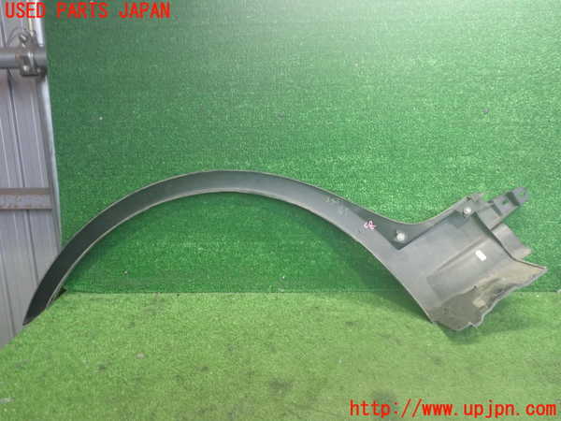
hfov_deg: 60.0
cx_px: 280
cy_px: 210
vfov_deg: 46.8
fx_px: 486
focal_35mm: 30
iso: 500
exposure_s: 1/30
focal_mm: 5.4
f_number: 2.3
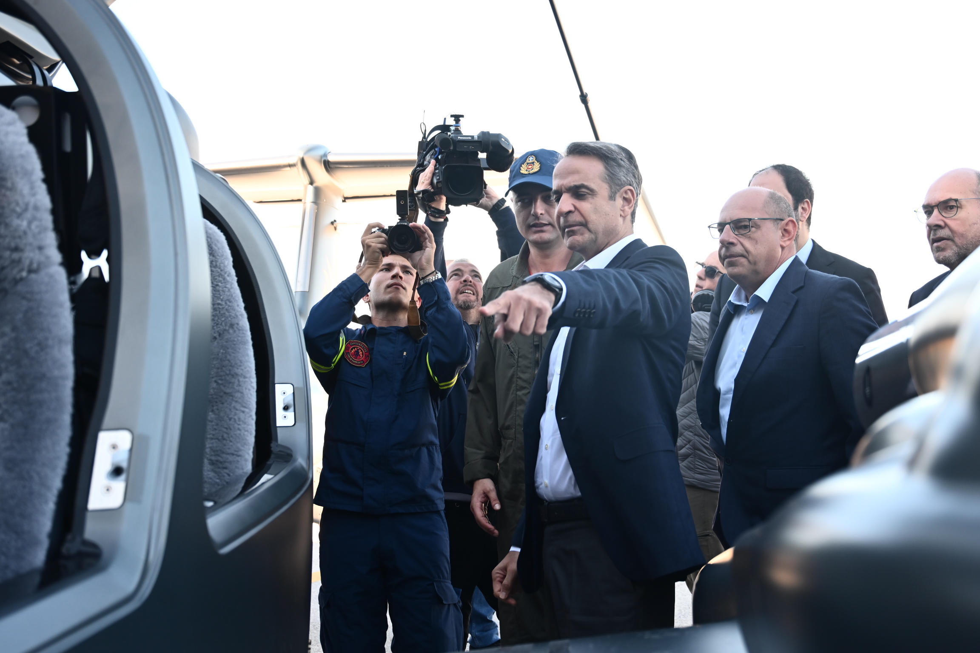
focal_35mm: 37
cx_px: 490
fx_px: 1007
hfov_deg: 51.9
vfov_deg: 35.9
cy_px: 326
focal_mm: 37
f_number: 4
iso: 320
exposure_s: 1/320
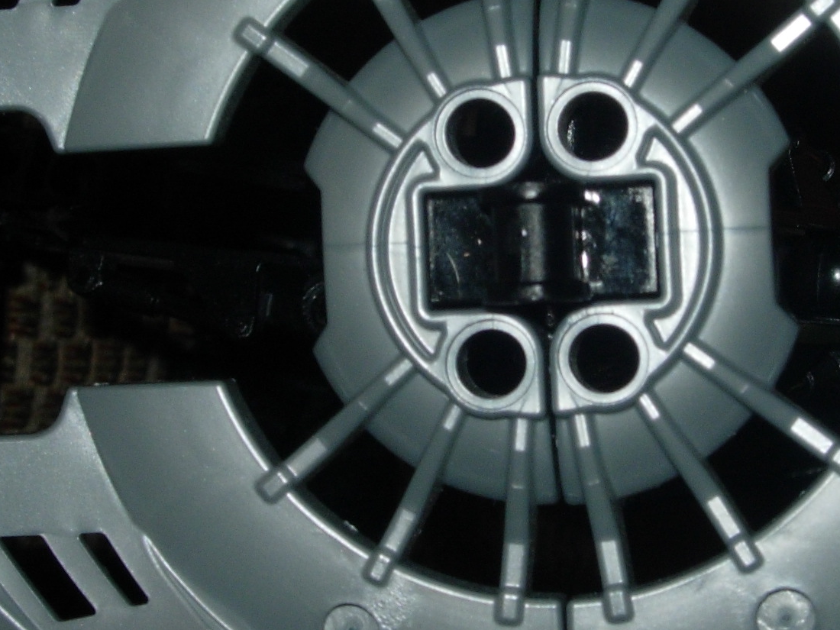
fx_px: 3058
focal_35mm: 126
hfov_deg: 15.6
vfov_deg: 11.8
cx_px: 542
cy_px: 247
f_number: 5.9
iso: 79
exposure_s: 1/64
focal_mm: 12.7
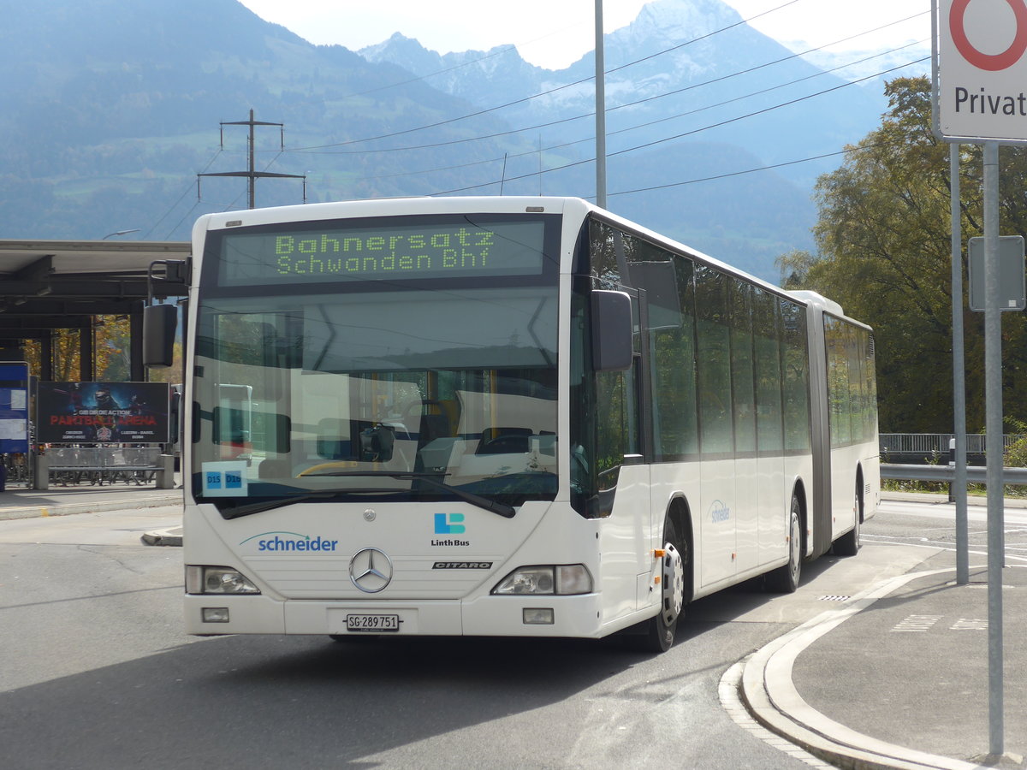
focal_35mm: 74
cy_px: 385
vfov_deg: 19.9
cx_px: 514
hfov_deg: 26.3
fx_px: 2195
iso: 80
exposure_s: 1/500
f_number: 4.2
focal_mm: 15
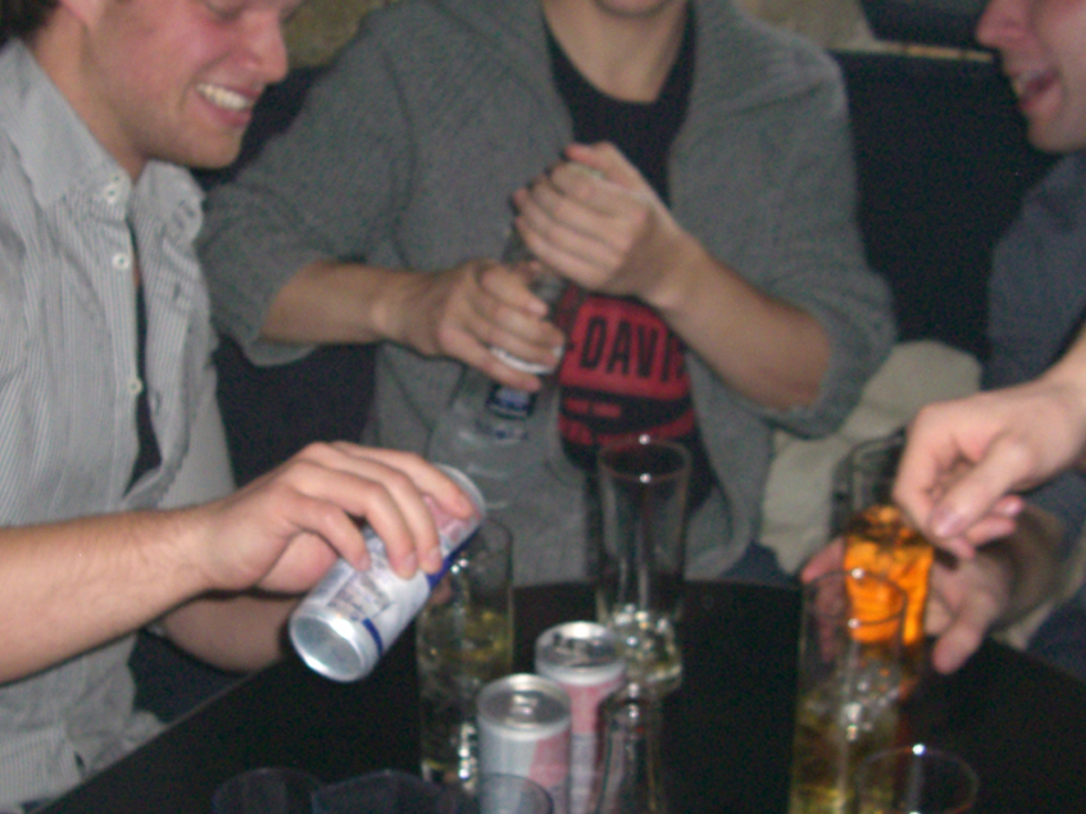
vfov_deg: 21.9
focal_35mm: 67
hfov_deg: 28.8
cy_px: 489
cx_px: 386
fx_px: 2102
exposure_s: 1/60
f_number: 2.8
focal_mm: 7.9
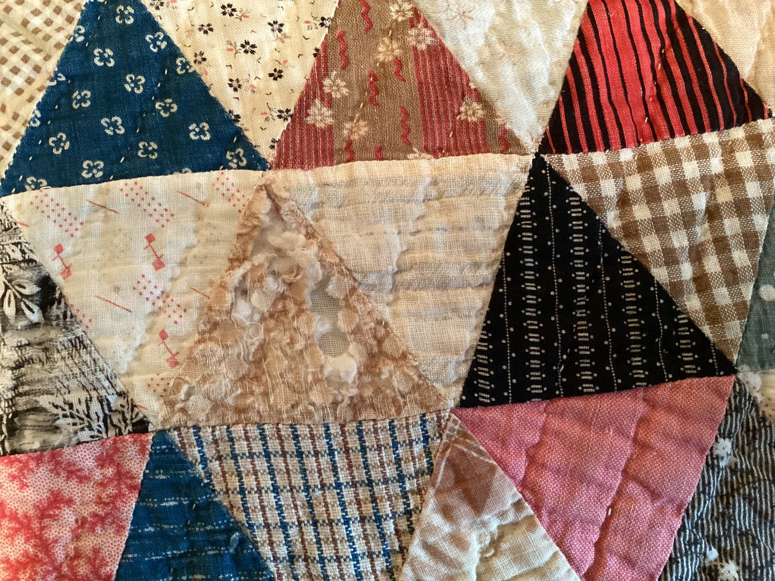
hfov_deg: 58.3
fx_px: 694
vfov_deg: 45.4
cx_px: 388
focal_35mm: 31
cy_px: 290
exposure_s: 1/33
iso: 400
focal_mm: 3.3
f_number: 2.4
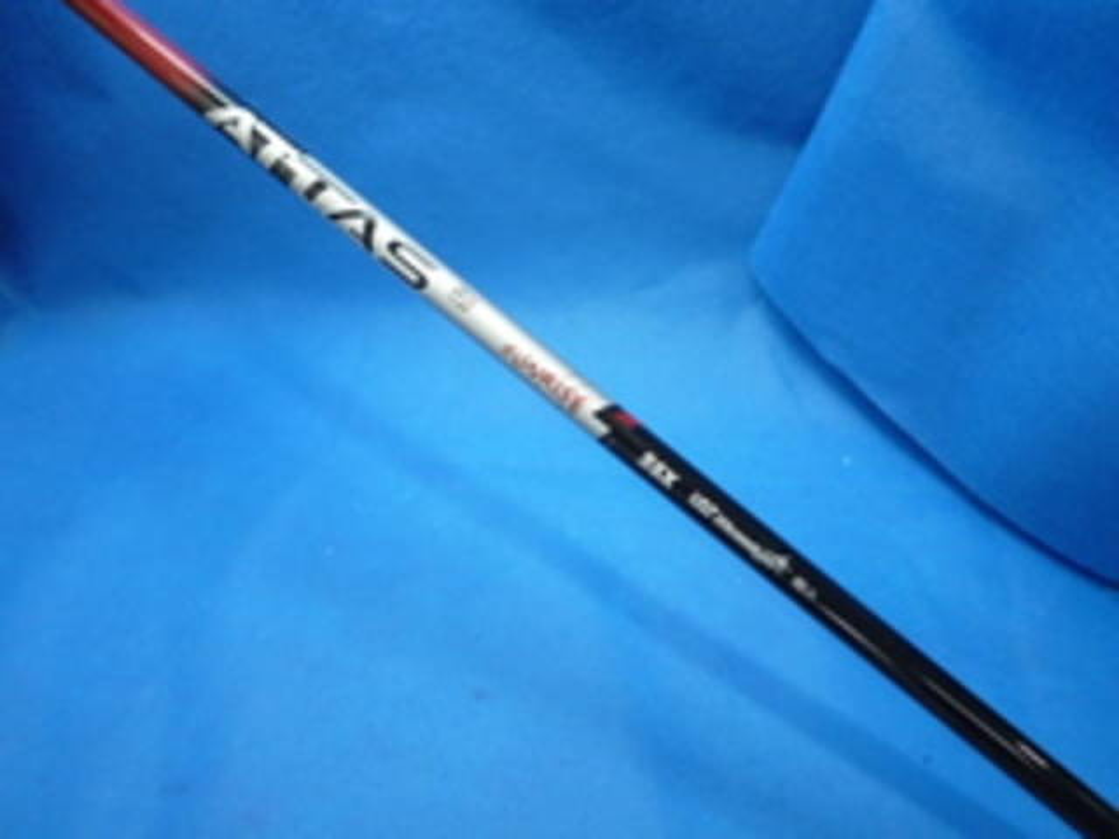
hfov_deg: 69.4
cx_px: 560
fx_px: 808
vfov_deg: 54.9
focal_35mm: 25
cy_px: 420
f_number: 2.8
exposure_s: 1/30
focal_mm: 4.5
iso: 250
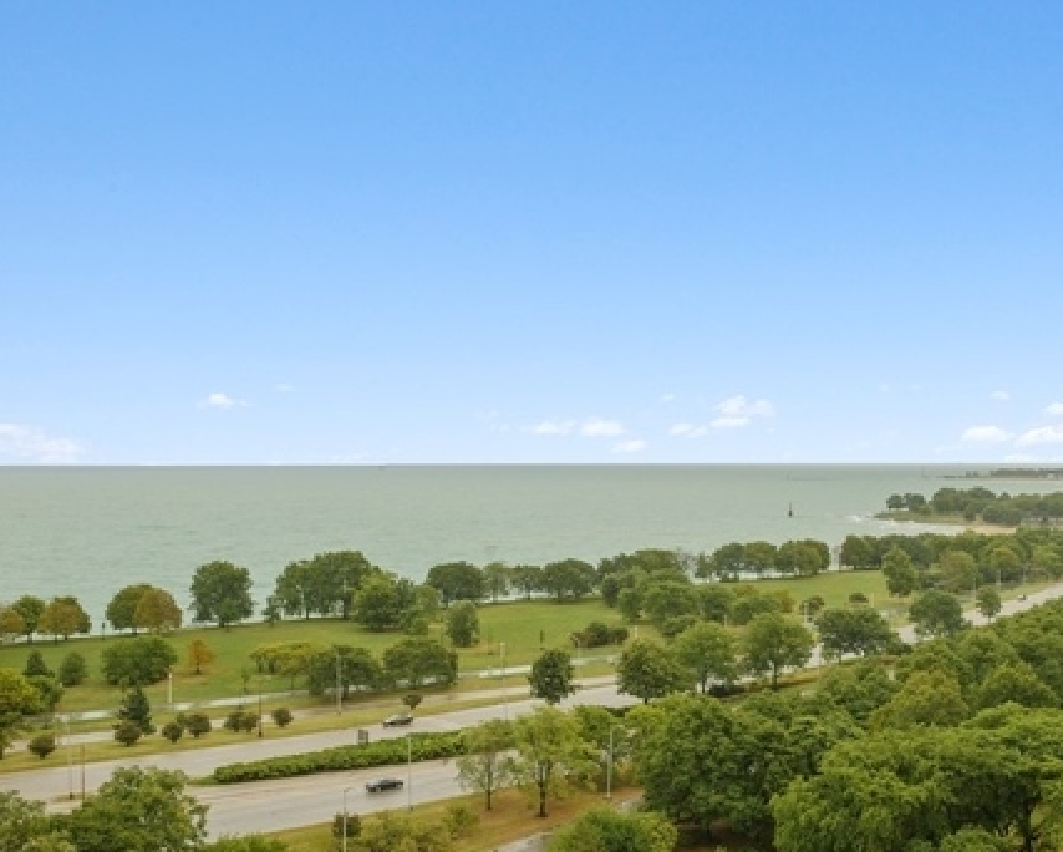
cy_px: 463
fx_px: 1196
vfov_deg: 39.2
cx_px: 764
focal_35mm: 38
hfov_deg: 46.6
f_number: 8
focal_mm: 27
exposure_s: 1/100
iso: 200
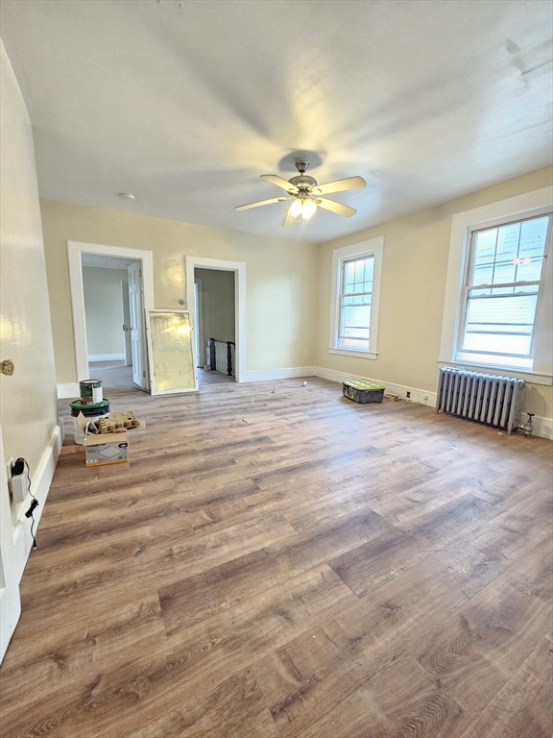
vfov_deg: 106.2
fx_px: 277
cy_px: 369
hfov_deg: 89.9
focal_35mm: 13
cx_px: 276
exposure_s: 1/30
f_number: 2.2
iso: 320
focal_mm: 2.2
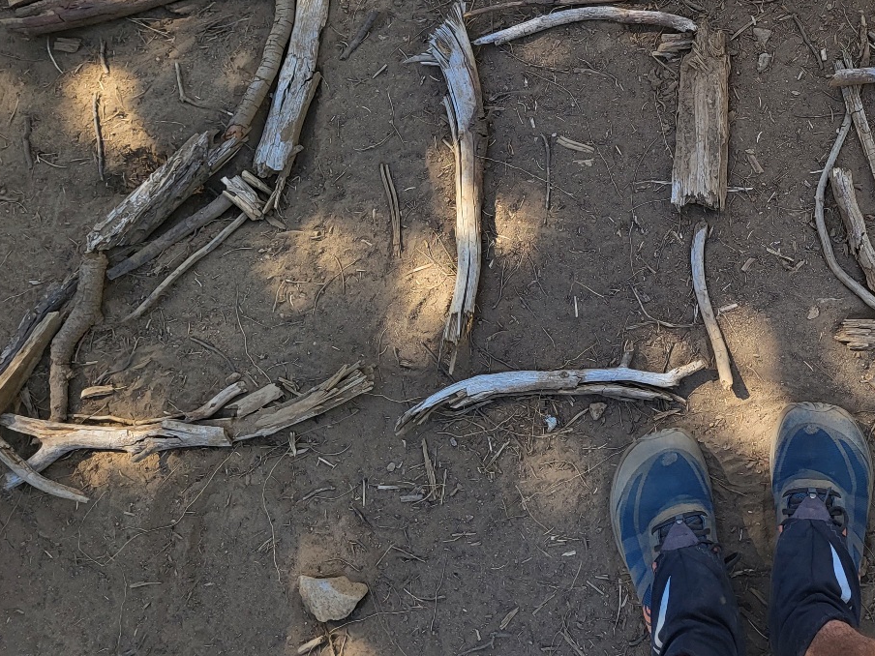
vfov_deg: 30.8
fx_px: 1163
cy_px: 137
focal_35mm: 46
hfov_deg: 39.0
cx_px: 750
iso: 40
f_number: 1.8
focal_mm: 5.4
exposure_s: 1/455
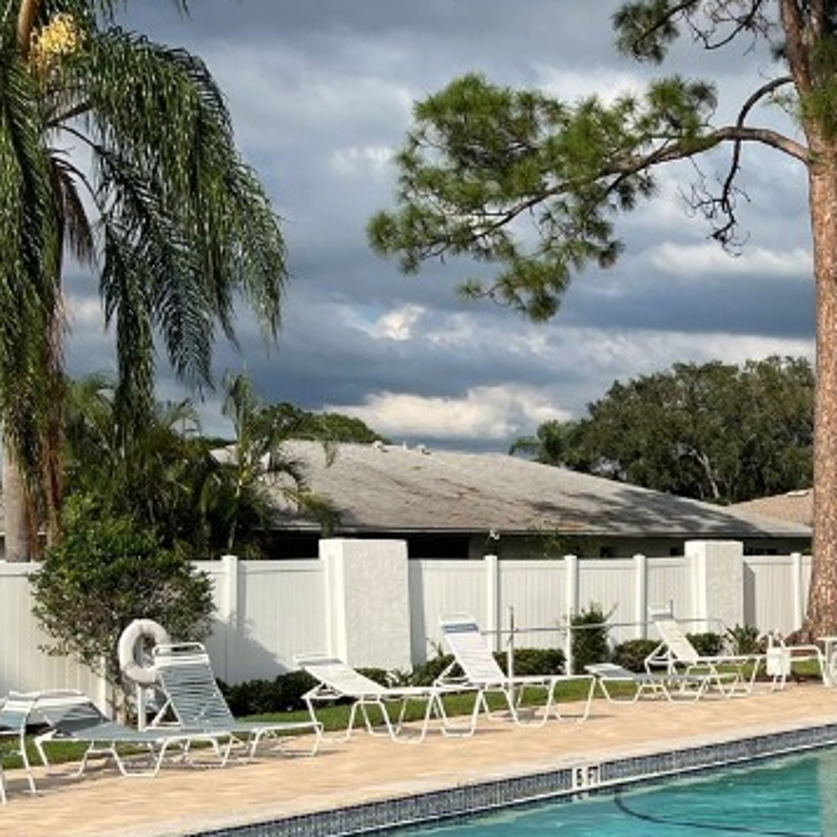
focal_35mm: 66
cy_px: 696
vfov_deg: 25.5
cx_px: 891
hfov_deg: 24.6
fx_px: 1806
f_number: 1.6
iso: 50
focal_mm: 5.1
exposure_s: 1/5076
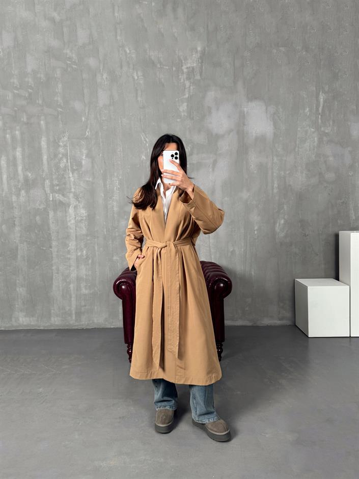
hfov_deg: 56.8
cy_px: 240
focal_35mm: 24
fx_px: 332
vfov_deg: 71.6
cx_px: 180
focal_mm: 6.76
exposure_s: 1/121
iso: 125
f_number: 1.78
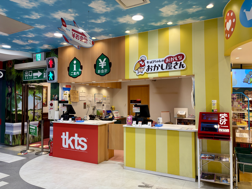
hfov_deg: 67.3
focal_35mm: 26
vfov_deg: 53.1
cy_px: 94
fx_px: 189
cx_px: 126
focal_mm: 5.96
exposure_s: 1/120
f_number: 1.6
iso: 64
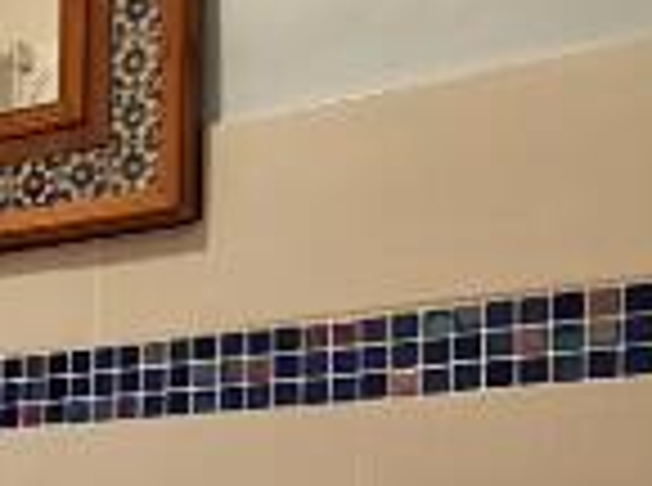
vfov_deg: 16.5
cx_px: -445
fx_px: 1597
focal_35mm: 85
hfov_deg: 18.9
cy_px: 598
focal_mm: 1.82
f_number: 2
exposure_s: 1/20
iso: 800
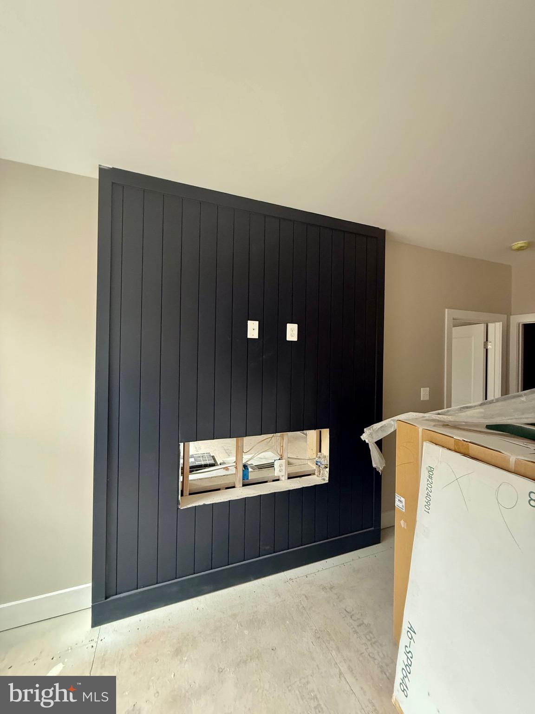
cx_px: 268
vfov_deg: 102.1
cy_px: 357
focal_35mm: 14
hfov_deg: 85.7
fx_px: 288
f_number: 2.2
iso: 500
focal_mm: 2.22
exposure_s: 1/60
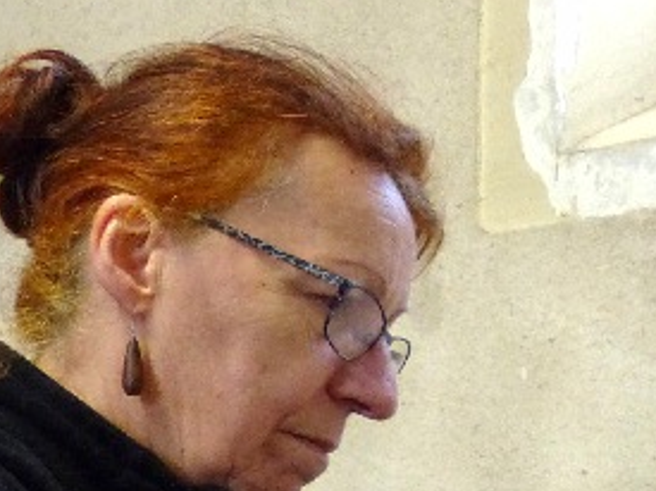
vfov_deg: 17.1
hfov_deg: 21.7
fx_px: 1534
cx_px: 856
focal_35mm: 81
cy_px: 651
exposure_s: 1/60
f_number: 2.8
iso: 400
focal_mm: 4.5
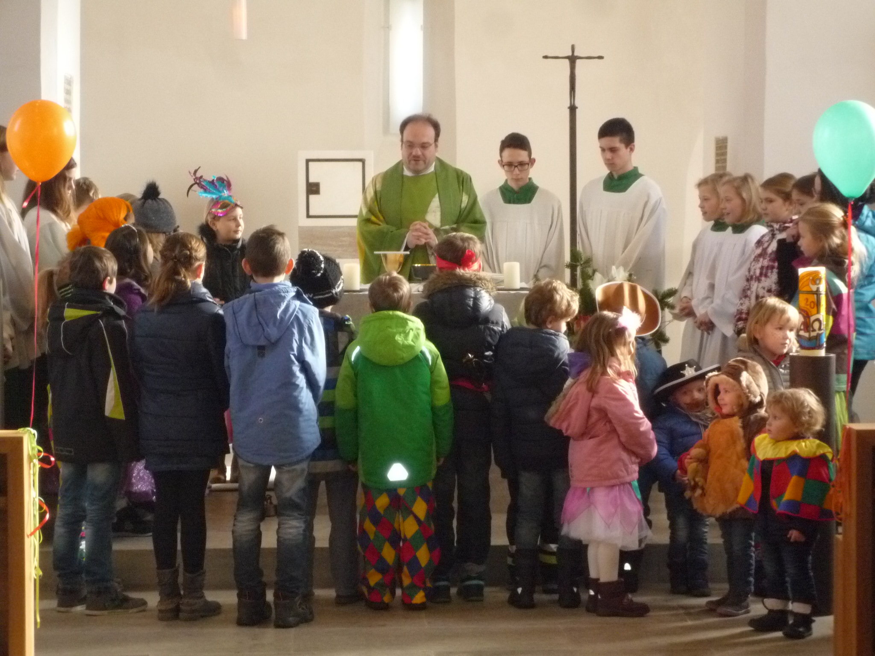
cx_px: 438
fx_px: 2755
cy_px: 328
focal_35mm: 109
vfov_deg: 13.6
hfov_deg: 18.0
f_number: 5.7
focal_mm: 19.2
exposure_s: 1/60
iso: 500
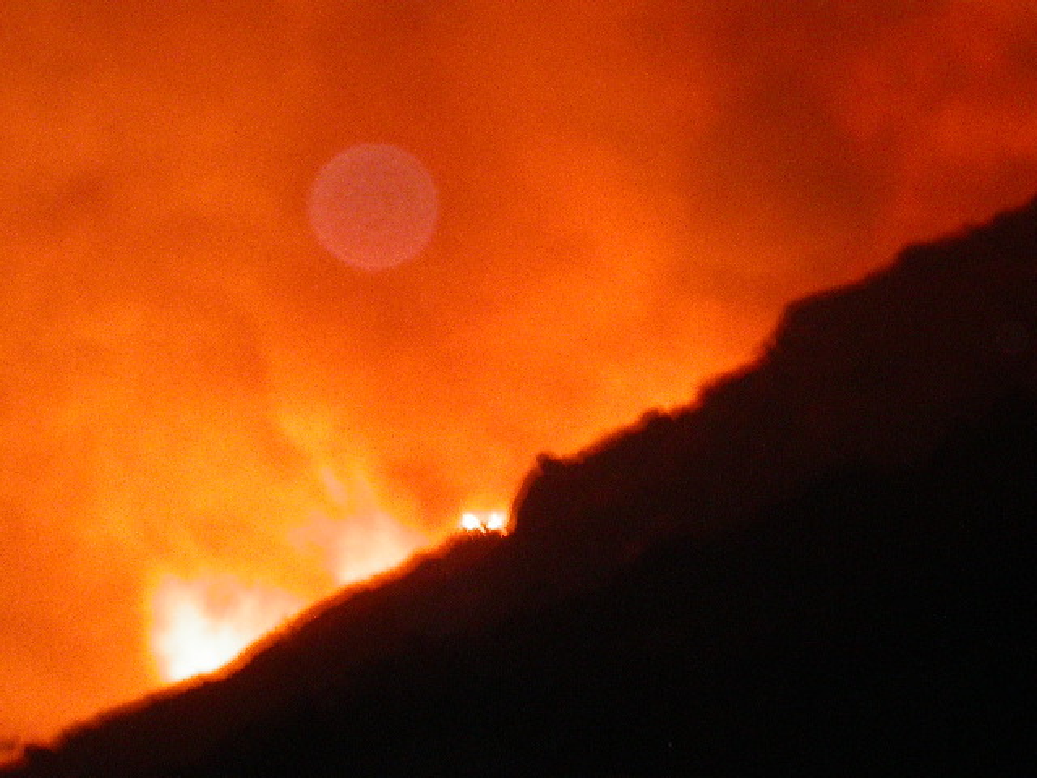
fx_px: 4613
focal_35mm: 154
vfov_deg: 9.6
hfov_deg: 12.8
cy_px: 389
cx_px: 518
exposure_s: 1/2.7
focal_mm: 32
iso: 400
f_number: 5.1
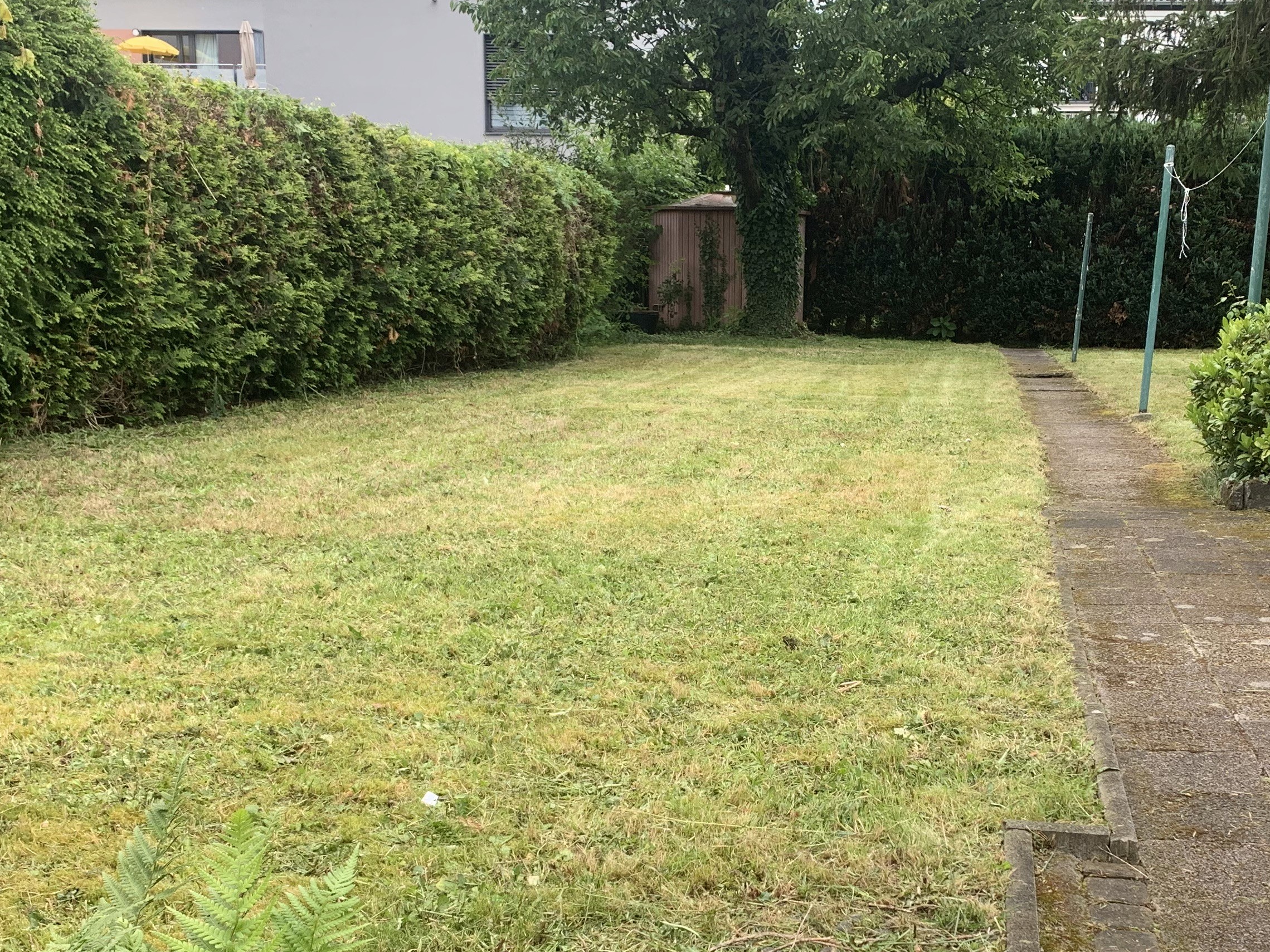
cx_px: 785
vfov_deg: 31.1
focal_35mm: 46
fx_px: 1688
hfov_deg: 41.0
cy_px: 672
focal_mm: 4.25
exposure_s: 1/400
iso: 25
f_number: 1.8
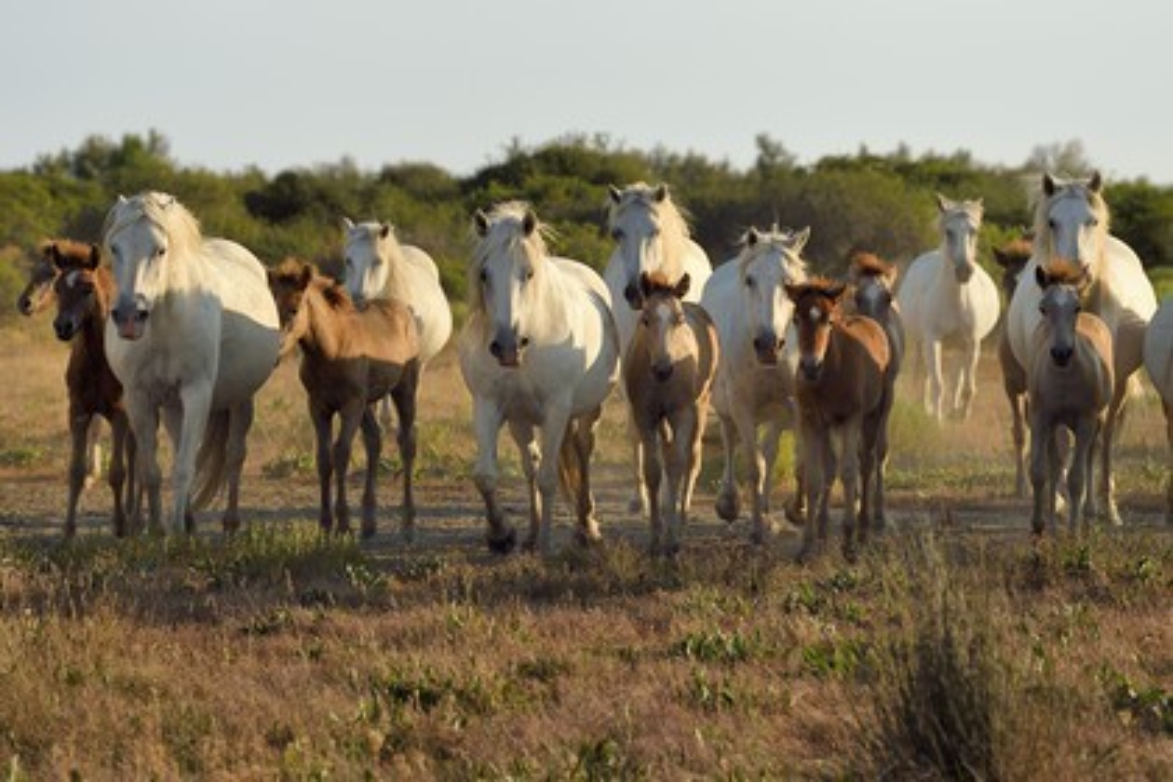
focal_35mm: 170
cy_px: 391
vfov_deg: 8.1
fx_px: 5539
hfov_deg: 12.1
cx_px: 586
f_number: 7.1
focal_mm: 170
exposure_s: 1/800
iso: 200
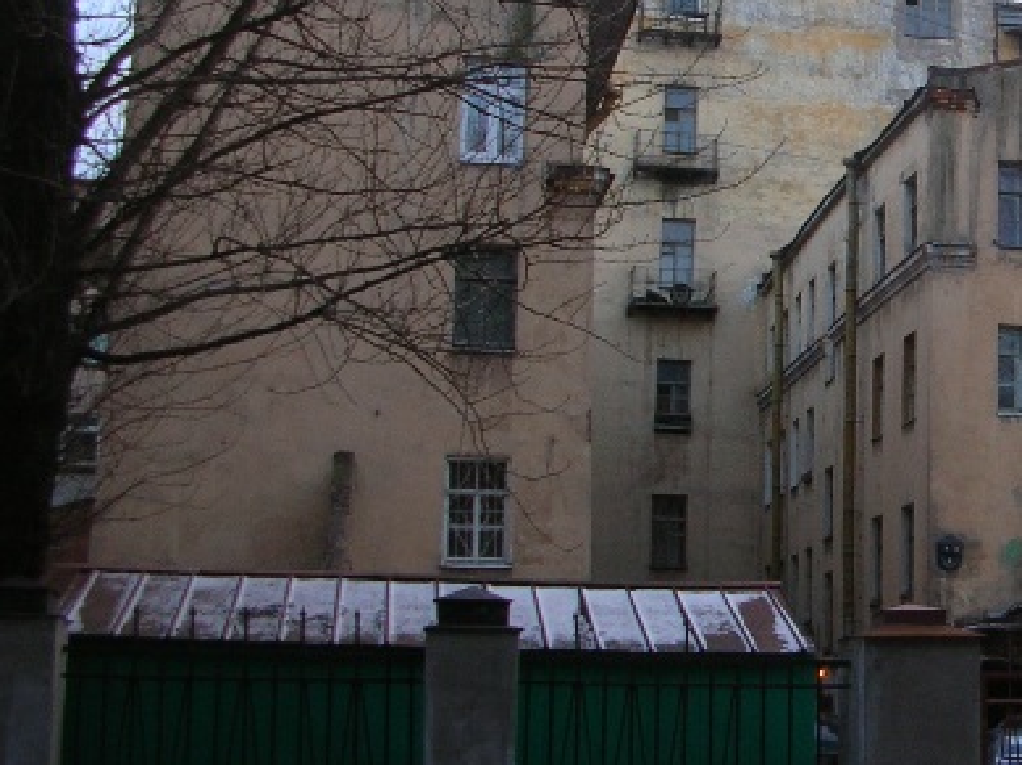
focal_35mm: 72
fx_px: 2124
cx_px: 1048
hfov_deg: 25.6
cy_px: 272
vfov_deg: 20.4
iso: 50
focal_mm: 5.8
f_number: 2.8
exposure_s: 1/63.3
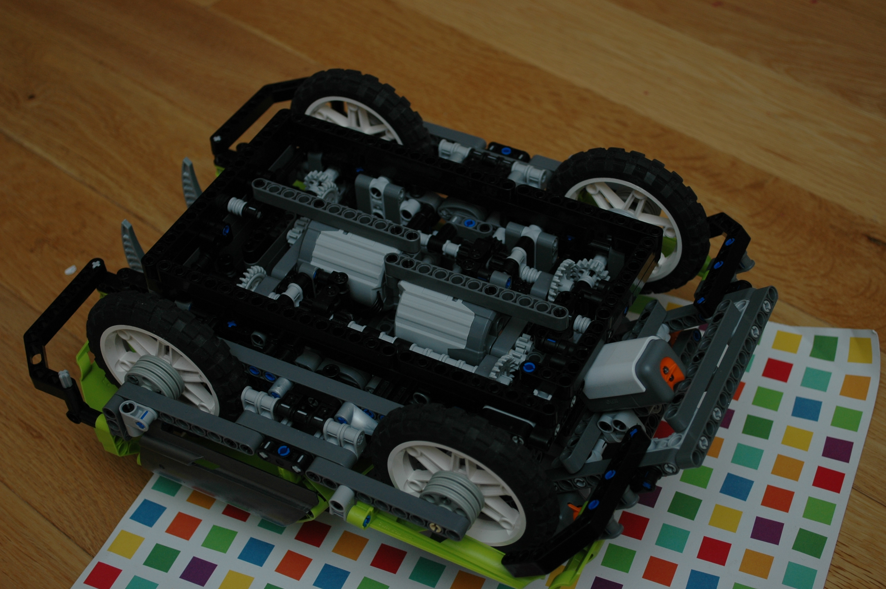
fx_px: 1402
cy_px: 294
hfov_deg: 35.1
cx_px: 443
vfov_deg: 23.7
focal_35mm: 57
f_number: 5.3
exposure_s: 1/60
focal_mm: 38
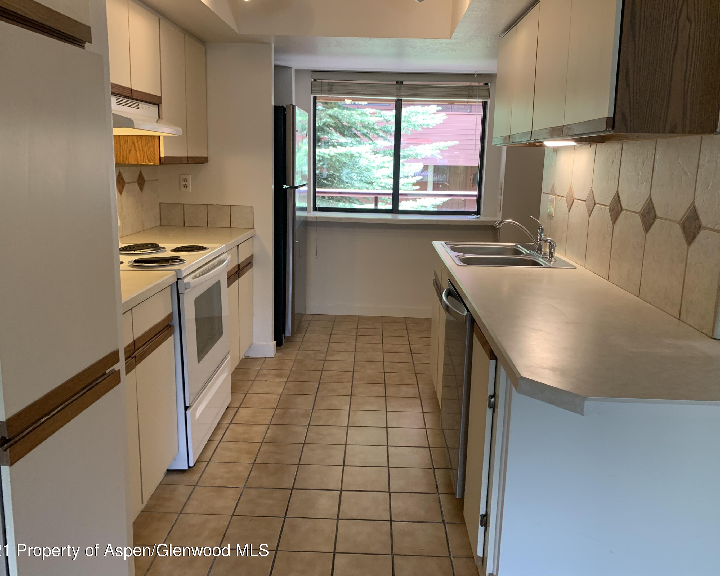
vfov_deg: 51.5
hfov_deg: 62.2
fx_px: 597
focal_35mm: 28
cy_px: 280
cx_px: 358
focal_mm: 4.25
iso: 100
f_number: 1.8
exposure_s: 1/60
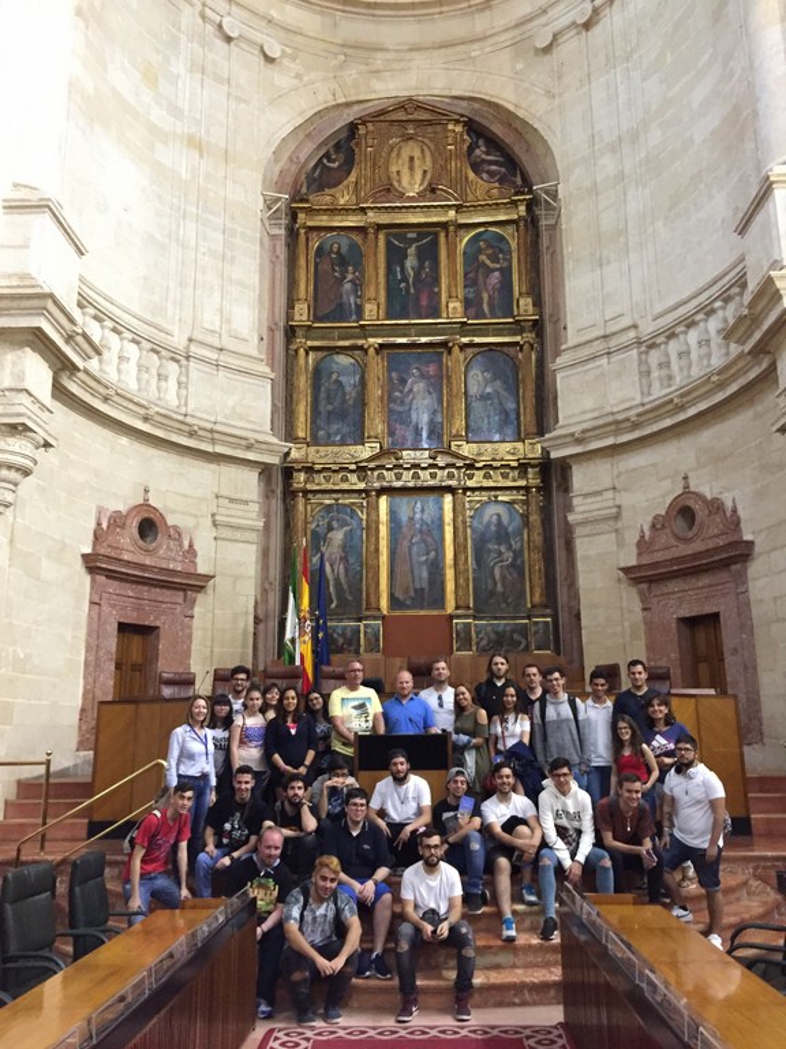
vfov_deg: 61.7
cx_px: 393
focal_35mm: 29
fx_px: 878
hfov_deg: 48.2
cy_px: 524
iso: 320
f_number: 2.2
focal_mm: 4.15
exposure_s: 1/33
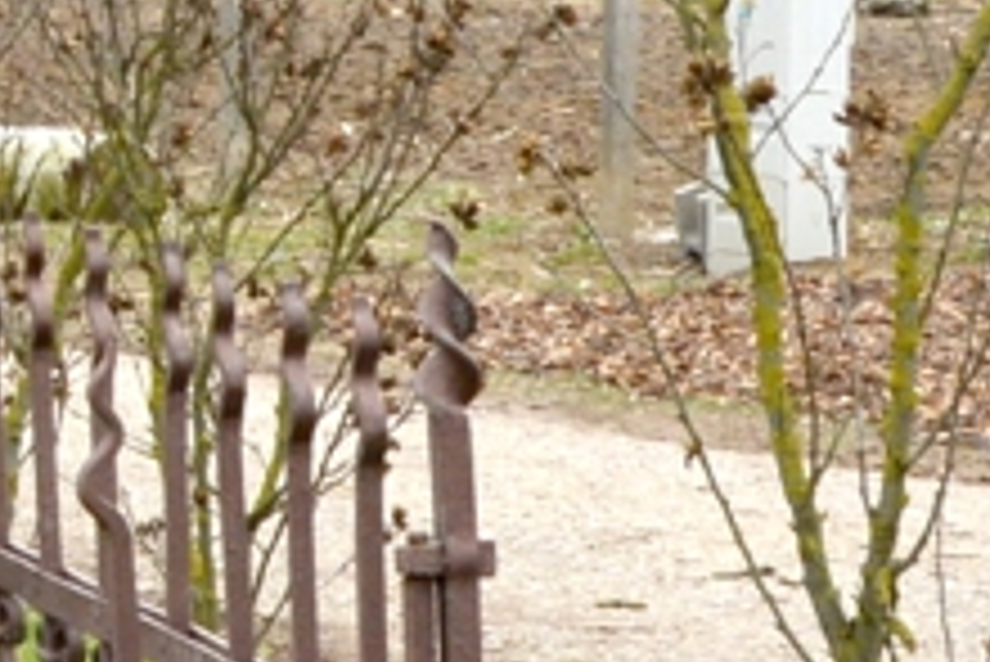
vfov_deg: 6.6
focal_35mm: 208
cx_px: -1476
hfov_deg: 8.9
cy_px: -27
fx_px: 5714
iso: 200
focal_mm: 19
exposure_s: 1/400
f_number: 10
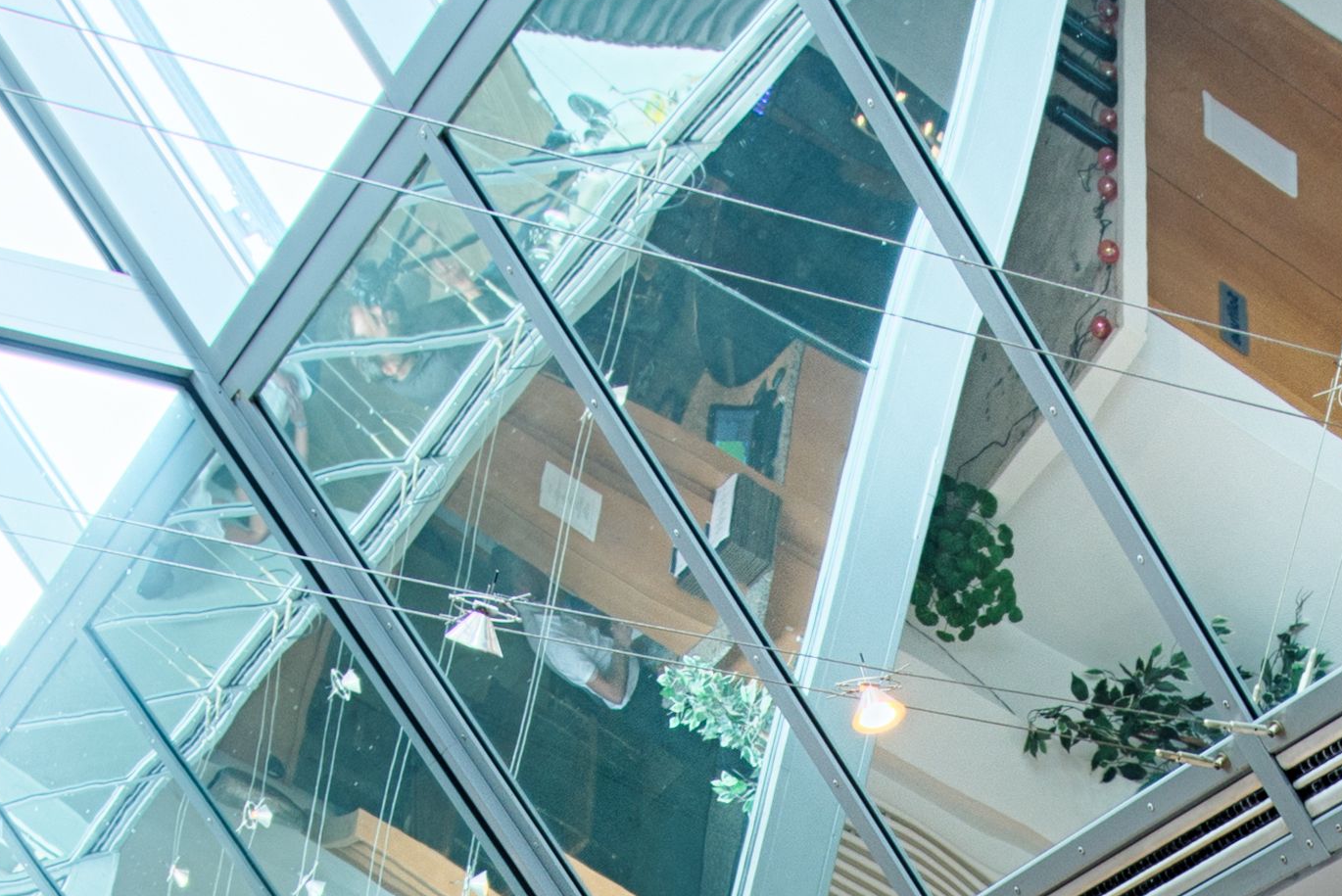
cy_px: 2219
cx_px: 1112
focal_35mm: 102
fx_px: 3804
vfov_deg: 11.1
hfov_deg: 19.8
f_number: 8
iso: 100
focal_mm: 19
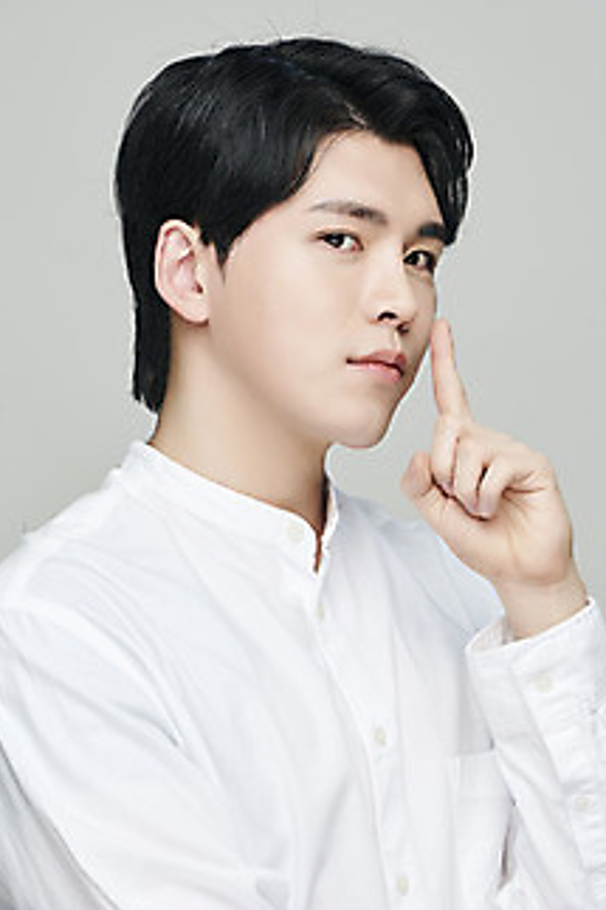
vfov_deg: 8.3
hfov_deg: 5.5
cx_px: 317
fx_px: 6268
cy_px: 445
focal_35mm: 248
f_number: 8
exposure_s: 1/125
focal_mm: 200
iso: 64
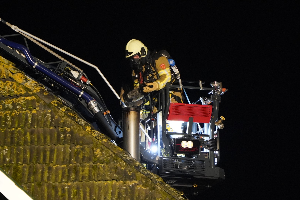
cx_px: 150
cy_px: 100
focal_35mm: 252
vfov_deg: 5.5
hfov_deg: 8.2
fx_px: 2100
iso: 12800
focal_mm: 168
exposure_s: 1/20
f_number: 5.6
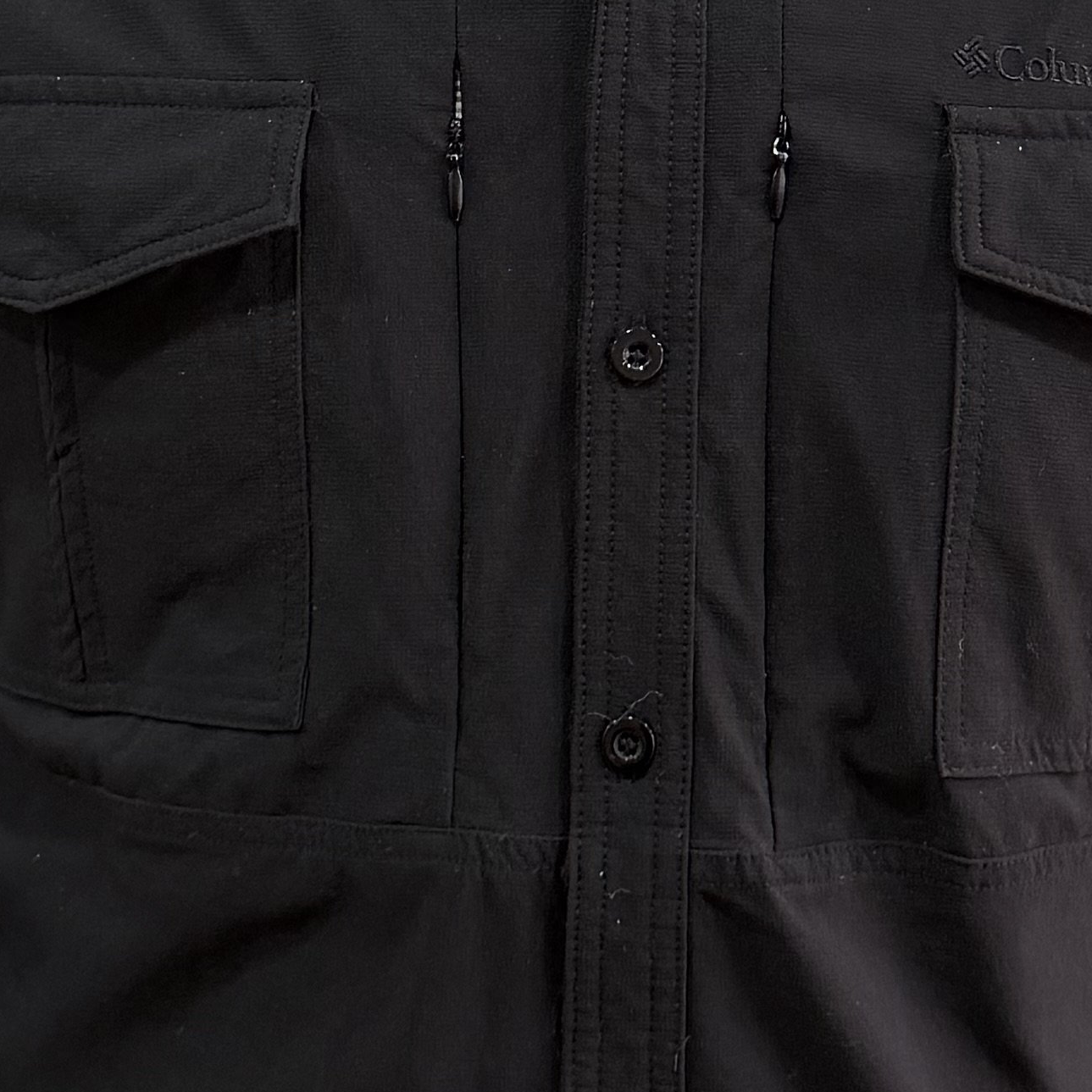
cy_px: -149
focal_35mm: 94
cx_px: 647
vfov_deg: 17.8
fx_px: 3355
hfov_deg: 18.5
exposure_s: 1/50
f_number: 1.78
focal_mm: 6.76
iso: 200
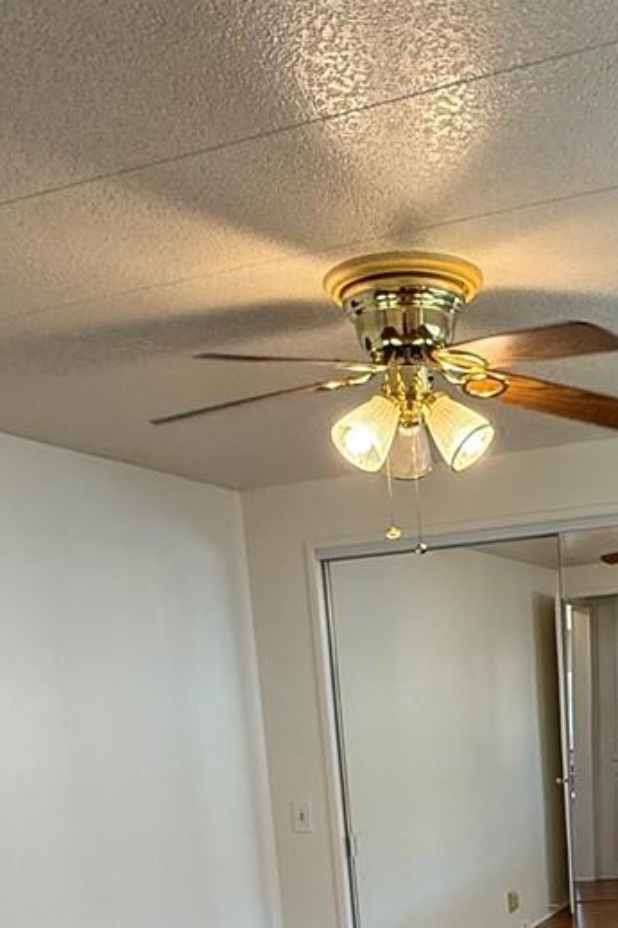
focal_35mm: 45
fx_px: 1159
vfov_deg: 39.2
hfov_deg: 29.0
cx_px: 512
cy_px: 899
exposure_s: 1/120
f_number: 2.2
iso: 200
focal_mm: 2.22
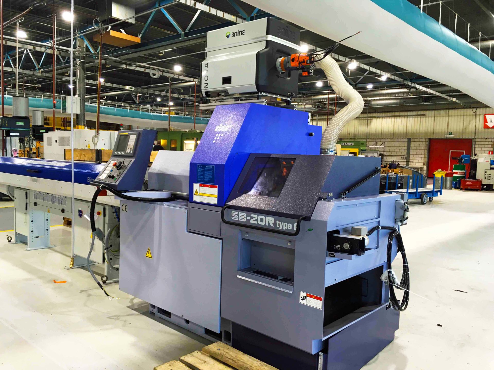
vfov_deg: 48.2
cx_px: 247
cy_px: 185
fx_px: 414
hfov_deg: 61.7
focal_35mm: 29
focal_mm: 4.15
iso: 80
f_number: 2.2
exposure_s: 1/33
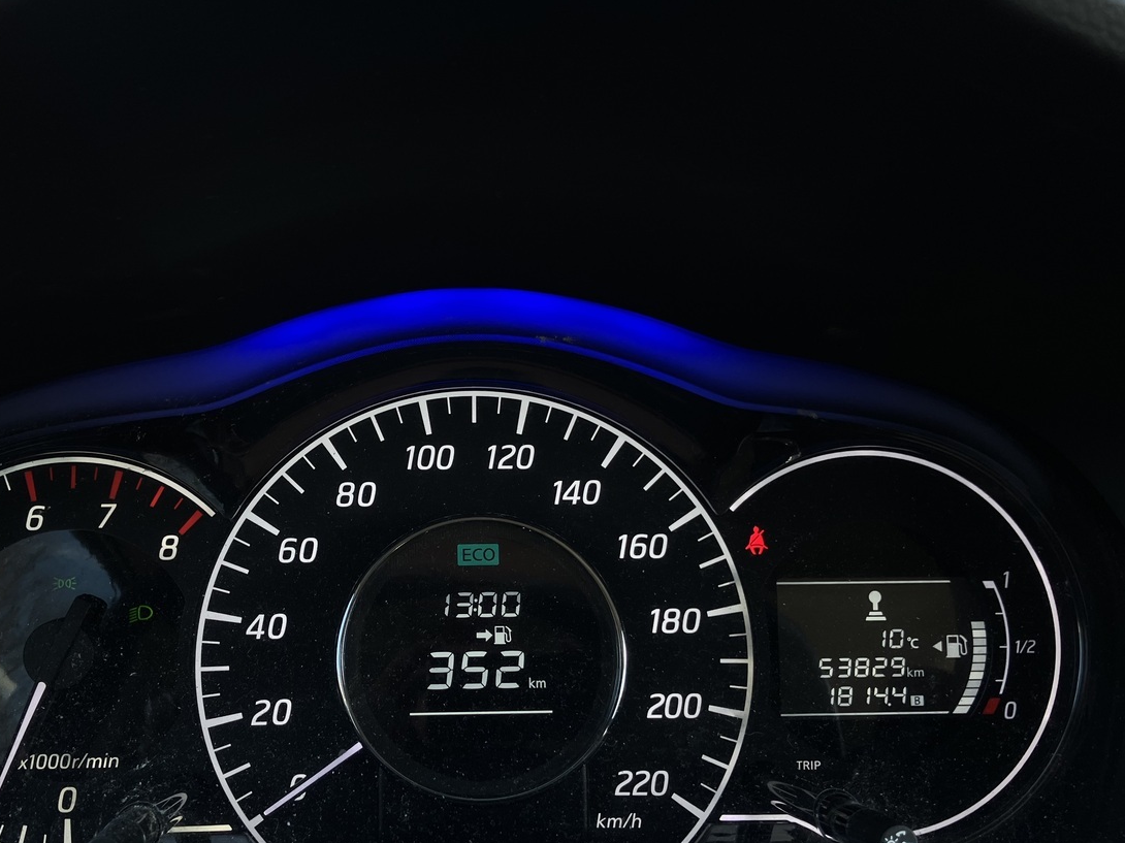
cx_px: 463
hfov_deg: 49.9
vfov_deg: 38.4
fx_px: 1202
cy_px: 530
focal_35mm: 37
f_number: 1.8
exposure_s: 1/121
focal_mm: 3.99
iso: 32
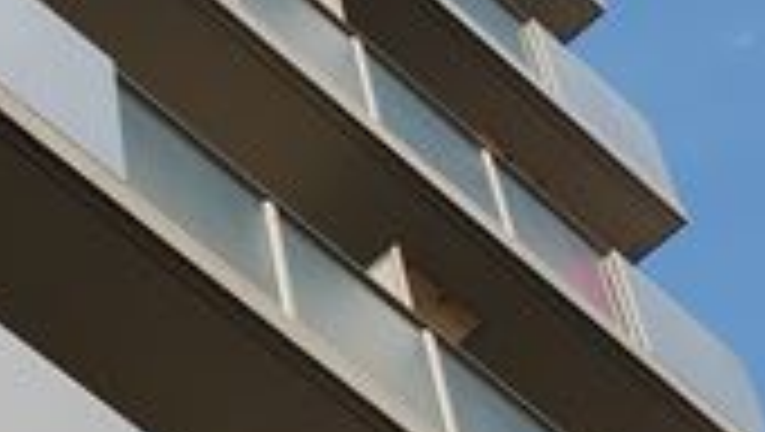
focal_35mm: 142
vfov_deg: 8.6
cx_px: 86
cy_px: 99
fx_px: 2883
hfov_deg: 15.0
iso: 100
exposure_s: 1/200
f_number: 7.1
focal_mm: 24
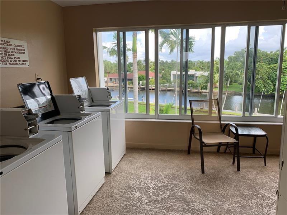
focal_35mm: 26
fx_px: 216
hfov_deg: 67.3
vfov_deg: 53.1
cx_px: 144
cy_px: 108
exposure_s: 1/122
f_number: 1.8
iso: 25
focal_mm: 4.25
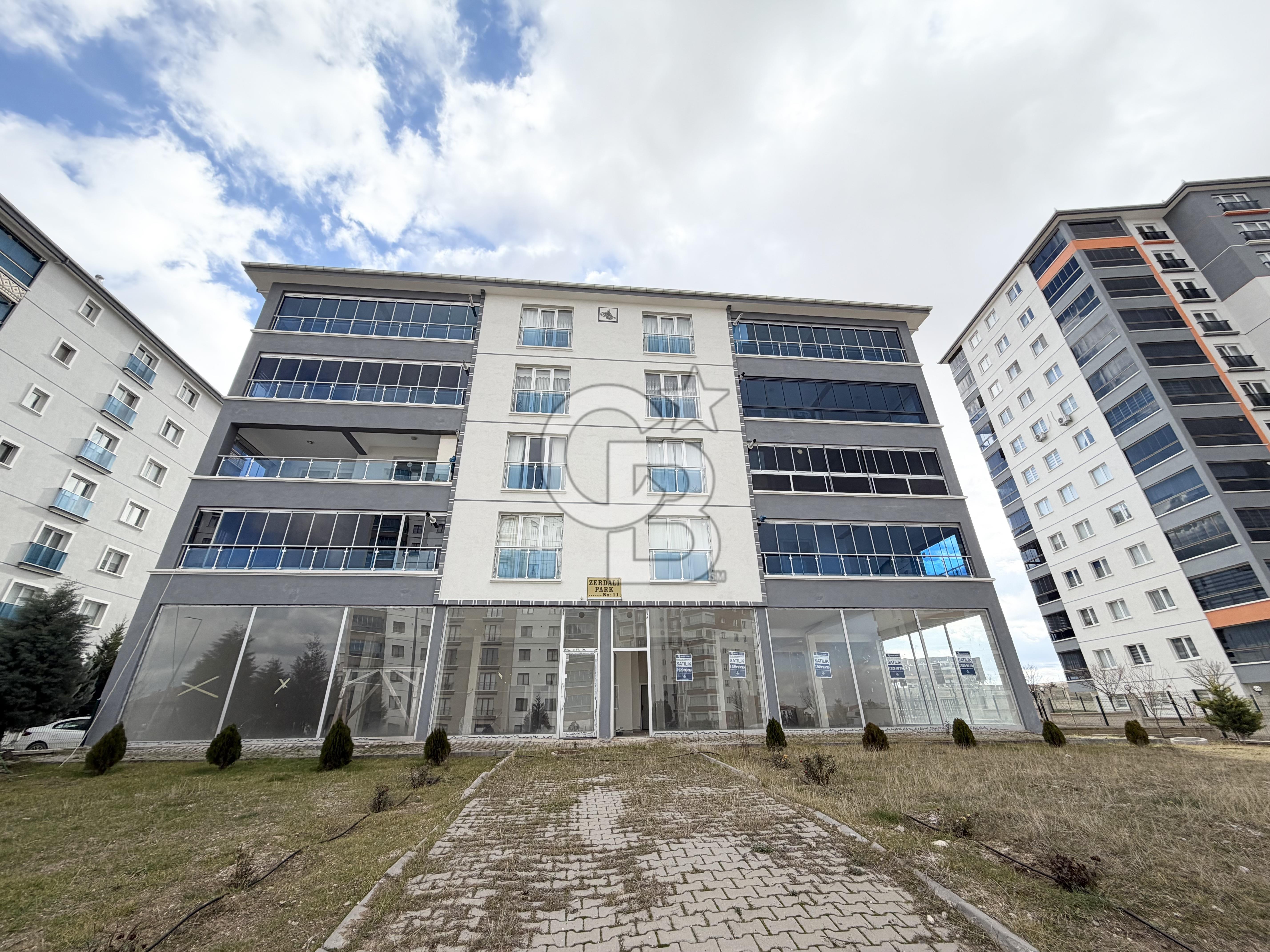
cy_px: 476
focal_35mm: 14
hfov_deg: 102.1
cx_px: 635
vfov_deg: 85.7
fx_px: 514
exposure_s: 1/770
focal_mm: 2.22
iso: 25
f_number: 2.2
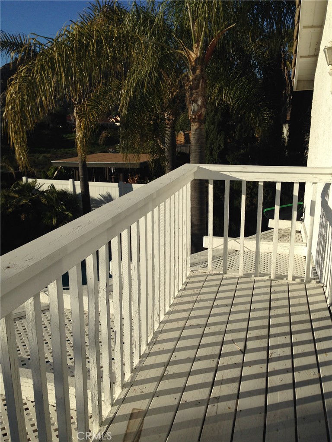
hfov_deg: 42.9
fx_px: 422
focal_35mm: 33
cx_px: 166
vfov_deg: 55.4
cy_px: 221
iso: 50
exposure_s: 1/3195
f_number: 2.4
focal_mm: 4.12
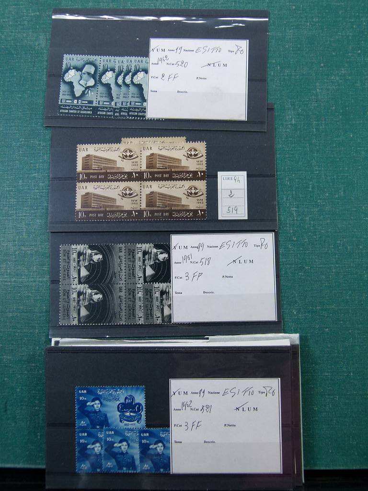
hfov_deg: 38.7
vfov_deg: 50.1
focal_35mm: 37
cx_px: 184
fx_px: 524
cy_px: 246
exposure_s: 1/80
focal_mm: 6.7
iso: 100
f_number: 3.1
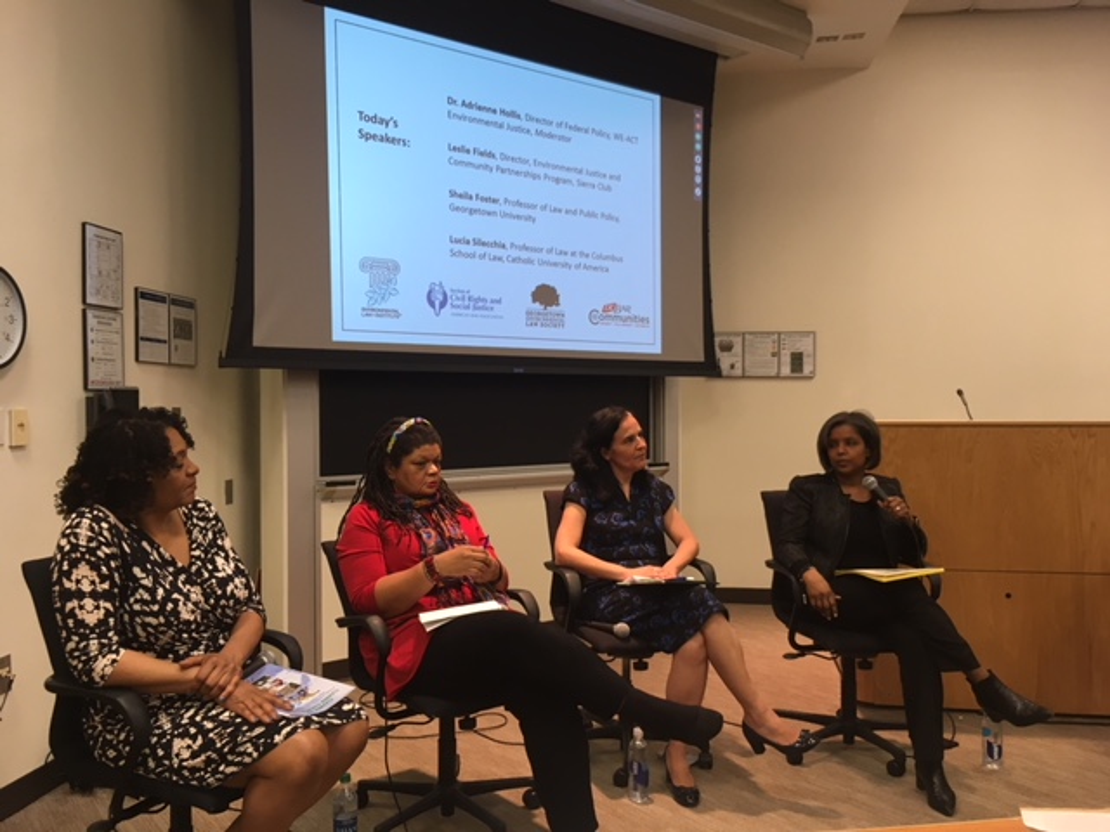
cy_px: 416
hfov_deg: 61.7
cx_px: 555
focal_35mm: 29
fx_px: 930
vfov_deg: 48.2
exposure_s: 1/30
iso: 64
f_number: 2.2
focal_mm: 4.15
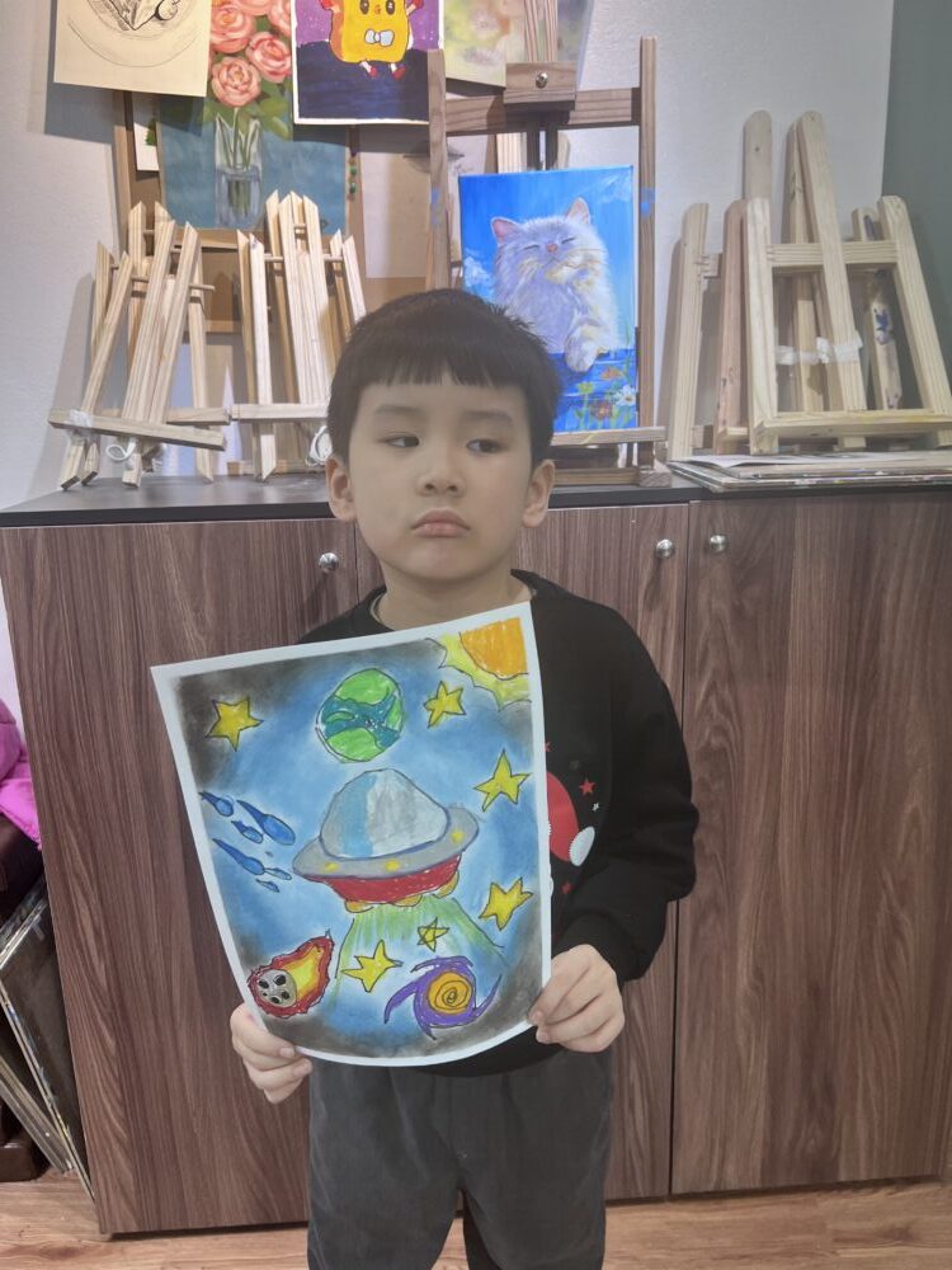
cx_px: 476
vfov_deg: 67.3
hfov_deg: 53.1
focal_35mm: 26
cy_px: 635
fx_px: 953
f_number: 1.5
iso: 80
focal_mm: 5.7
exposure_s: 1/100
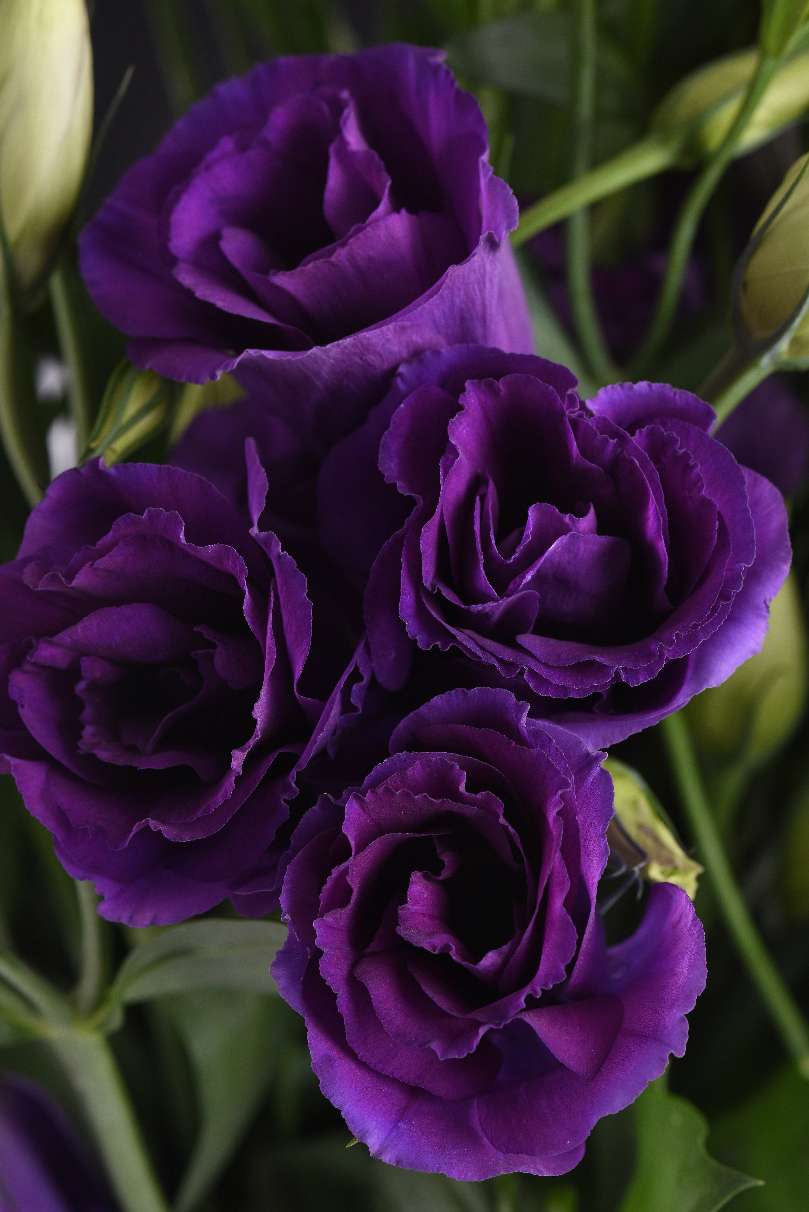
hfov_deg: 13.1
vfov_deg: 19.5
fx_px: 3536
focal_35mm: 105
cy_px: 606
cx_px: 404
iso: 400
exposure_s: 1/60
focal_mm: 105
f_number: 14
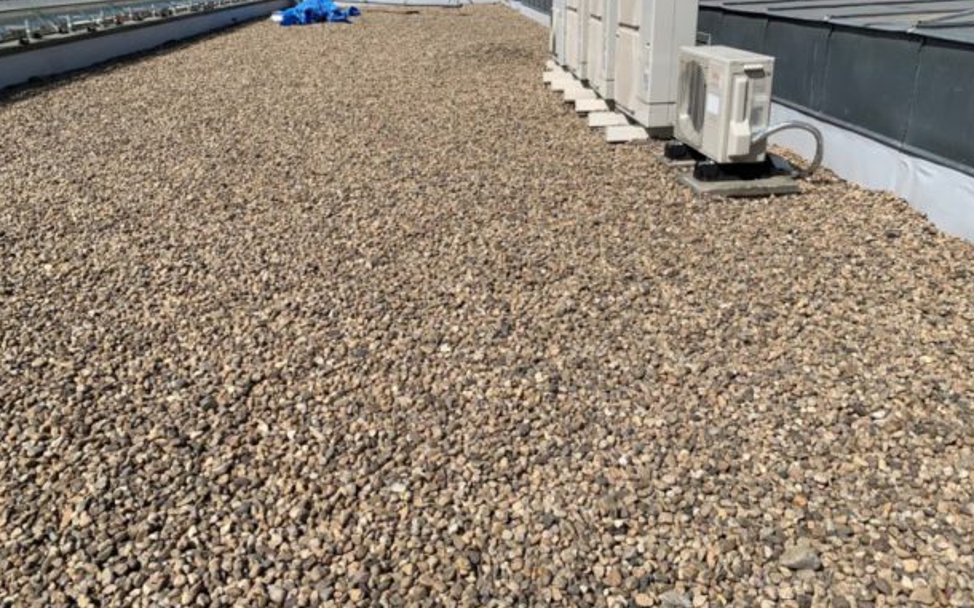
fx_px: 743
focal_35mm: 28
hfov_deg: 66.5
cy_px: 245
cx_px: 484
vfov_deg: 44.3
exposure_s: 1/3521
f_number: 1.8
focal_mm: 4.25
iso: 25
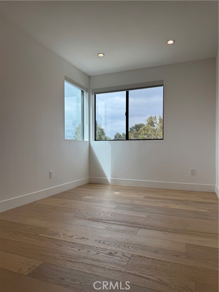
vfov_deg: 71.6
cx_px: 110
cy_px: 146
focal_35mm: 24
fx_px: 202
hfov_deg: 56.8
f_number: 1.78
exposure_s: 1/1215
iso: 80
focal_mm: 6.76
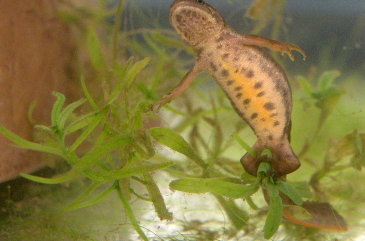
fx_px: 1028
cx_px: 177
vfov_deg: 13.4
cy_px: 99
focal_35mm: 102
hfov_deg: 20.1
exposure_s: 1/80
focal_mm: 55
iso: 1600
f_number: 5.6
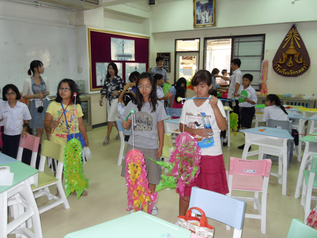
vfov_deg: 49.7
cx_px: 158
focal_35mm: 28
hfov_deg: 63.4
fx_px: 256
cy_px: 119
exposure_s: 1/45
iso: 200
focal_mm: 6
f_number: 2.8
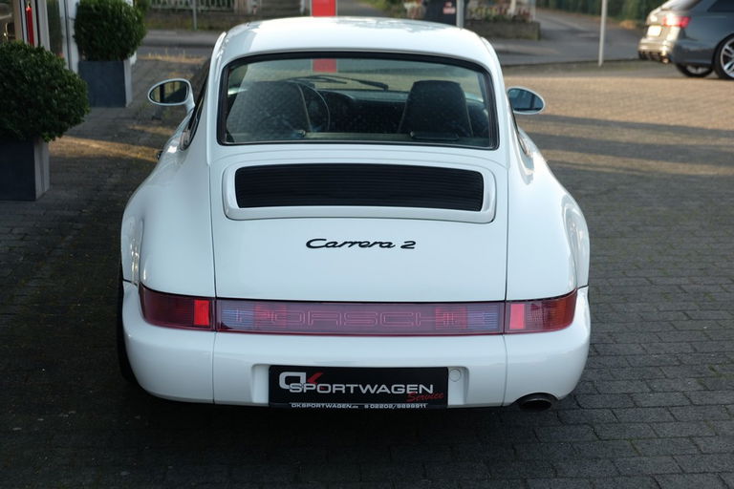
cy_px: 244
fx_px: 1244
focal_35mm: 61
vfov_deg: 22.3
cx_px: 367
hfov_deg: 32.9
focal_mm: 40.7
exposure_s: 1/110
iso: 200
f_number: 4
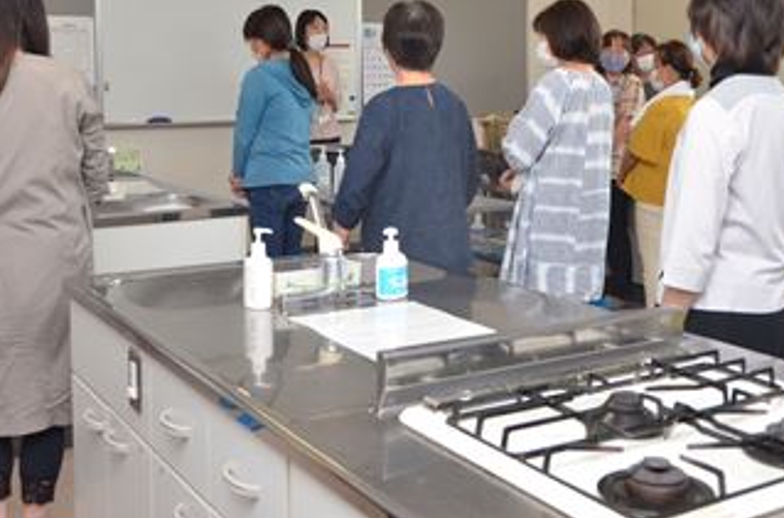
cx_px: 413
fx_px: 1021
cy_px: 124
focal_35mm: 47
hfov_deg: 42.0
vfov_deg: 28.1
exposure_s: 1/250
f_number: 4.5
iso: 1250
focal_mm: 20
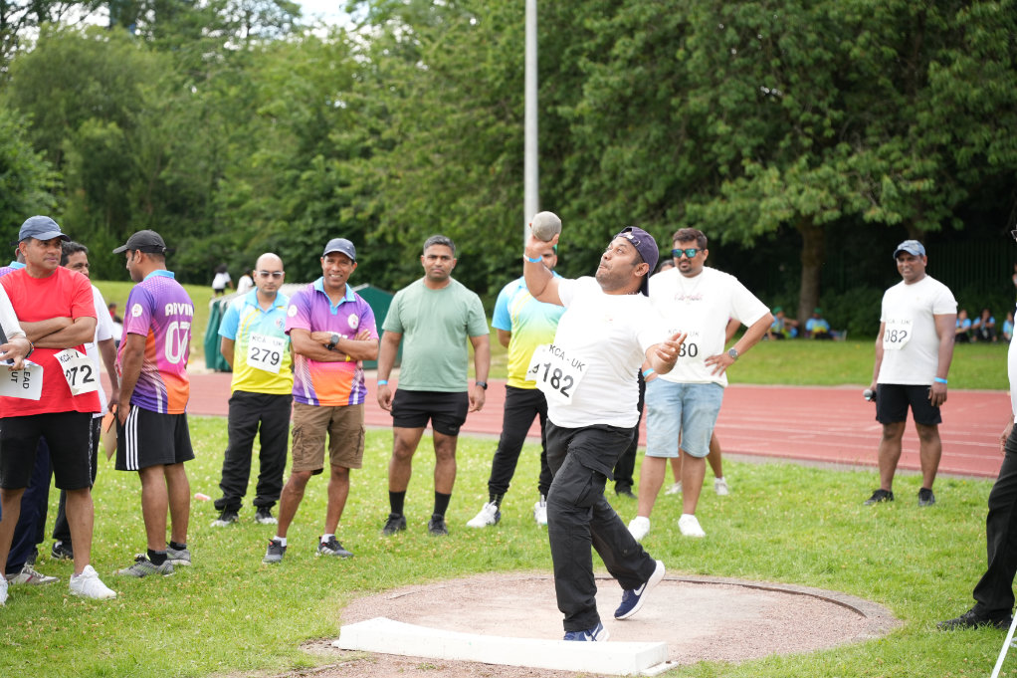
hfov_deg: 31.1
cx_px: 508
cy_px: 339
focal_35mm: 65
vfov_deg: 21.0
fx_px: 1830
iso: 250
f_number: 2.8
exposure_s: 1/800
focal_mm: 64.8
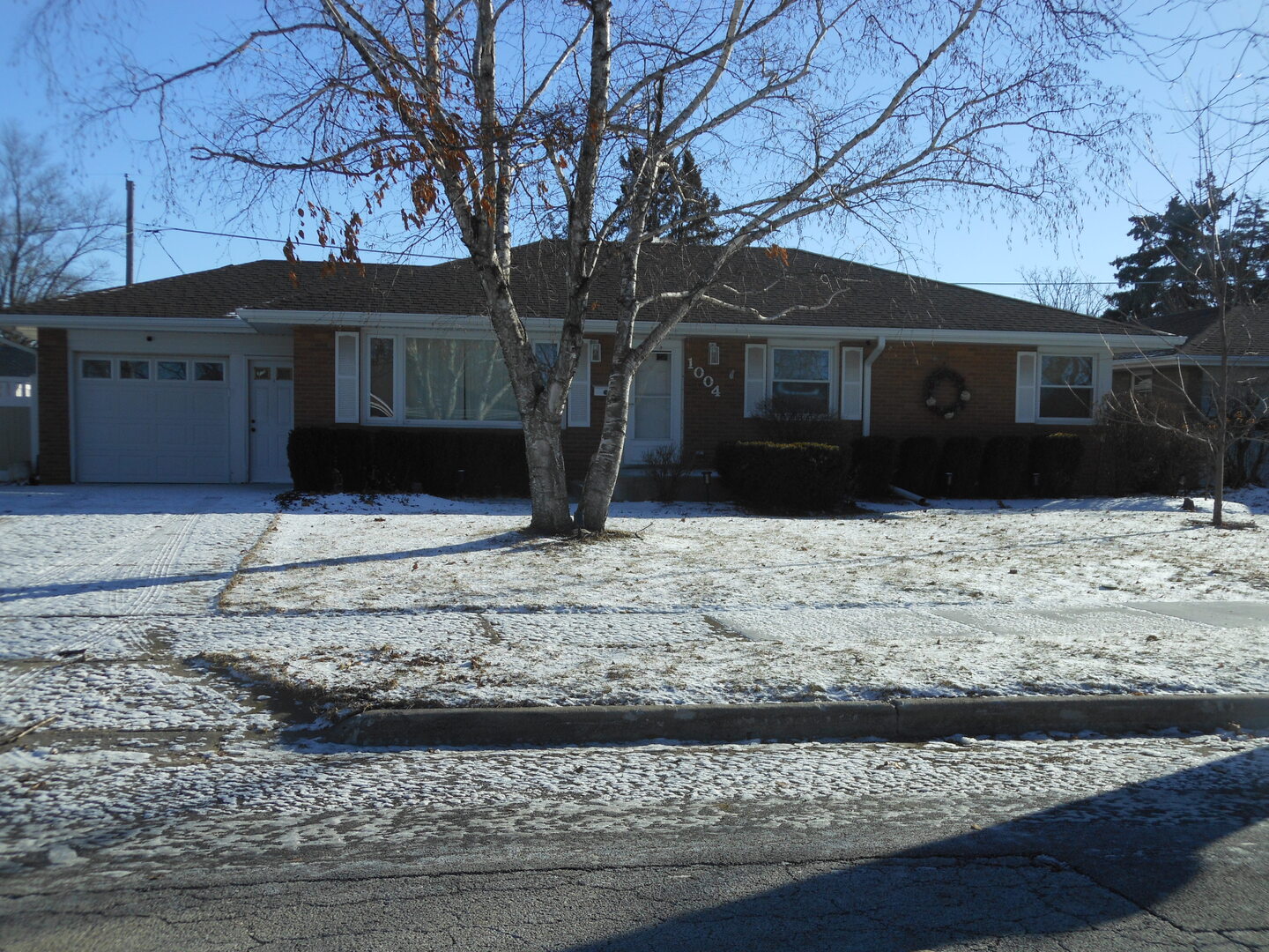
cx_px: 634
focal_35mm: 38
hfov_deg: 49.0
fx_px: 1393
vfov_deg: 37.7
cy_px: 476
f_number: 3.6
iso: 80
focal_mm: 6.8
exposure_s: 1/1000
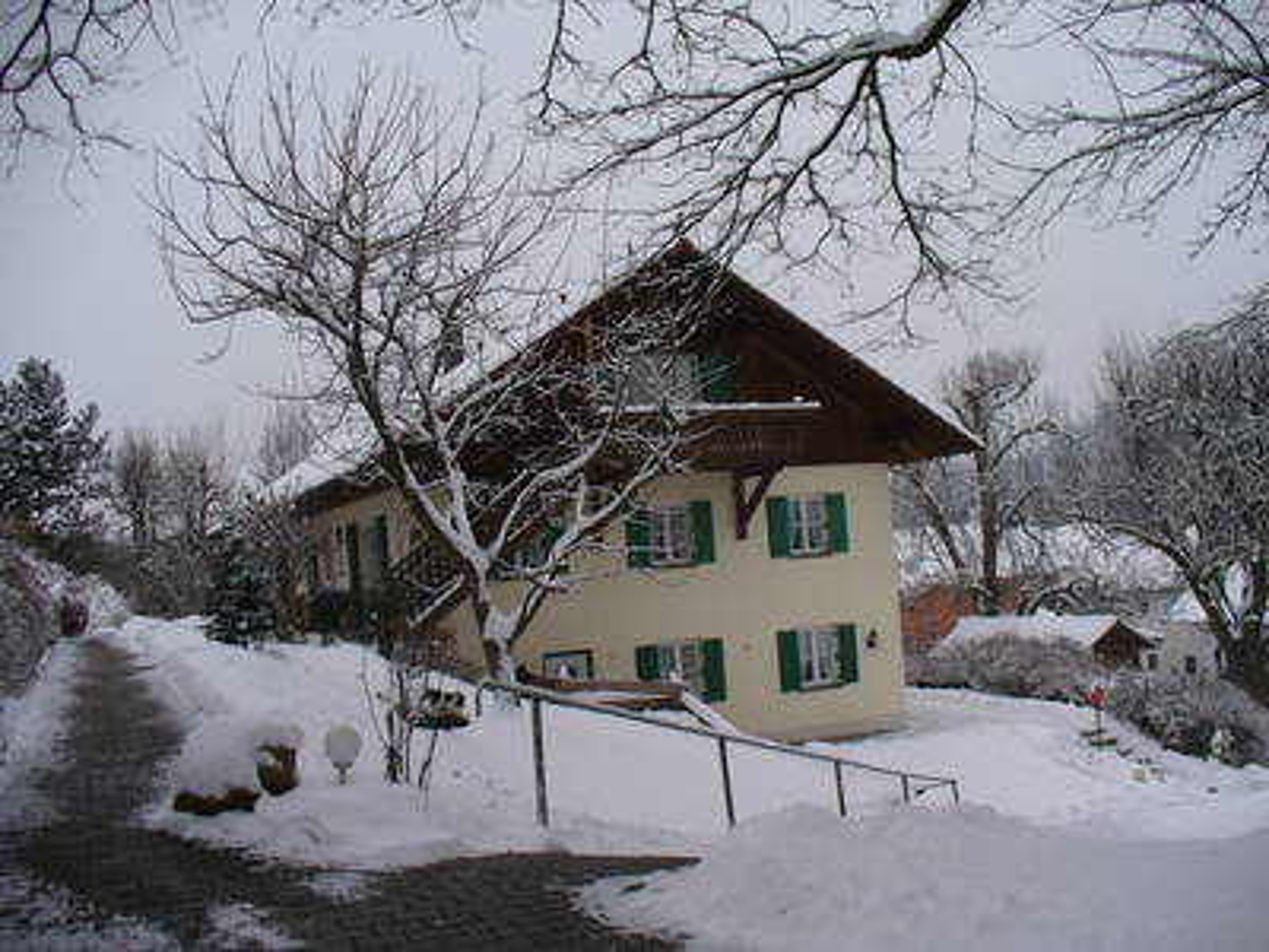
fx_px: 1356
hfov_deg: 50.1
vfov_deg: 38.7
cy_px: 476
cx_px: 634
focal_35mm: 37
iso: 64
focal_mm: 6.1
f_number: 2.8
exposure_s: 1/400
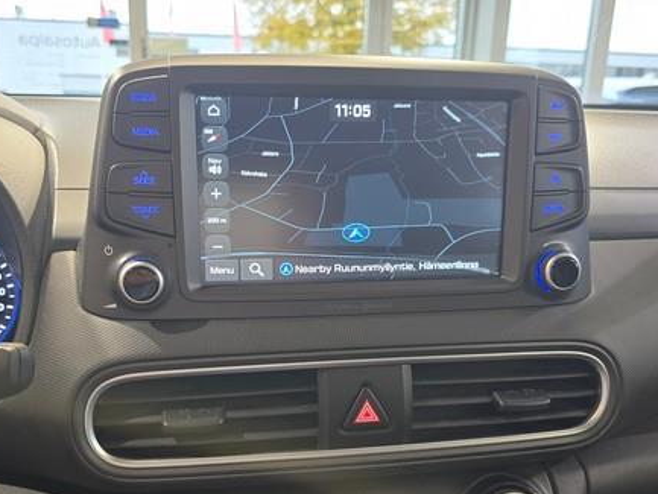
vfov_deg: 41.3
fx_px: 646
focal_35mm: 34
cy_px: 328
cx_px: 295
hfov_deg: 53.8
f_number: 1.7
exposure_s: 1/100
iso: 400
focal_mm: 6.3
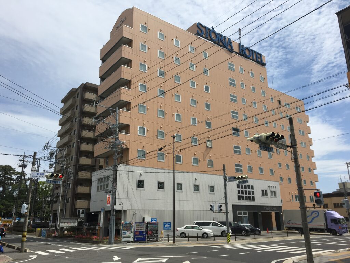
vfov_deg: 48.2
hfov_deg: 61.7
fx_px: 293
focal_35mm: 29
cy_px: 132
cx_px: 175
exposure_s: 1/3846
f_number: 2.2
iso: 25
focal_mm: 4.15
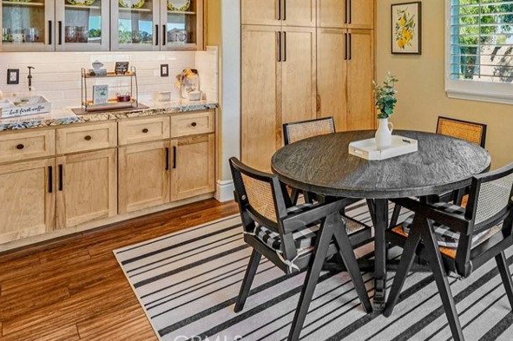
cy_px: 60
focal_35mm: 27
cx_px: 392
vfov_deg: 45.0
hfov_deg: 62.9
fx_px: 385
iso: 400
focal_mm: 15.6
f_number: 8
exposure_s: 1/40
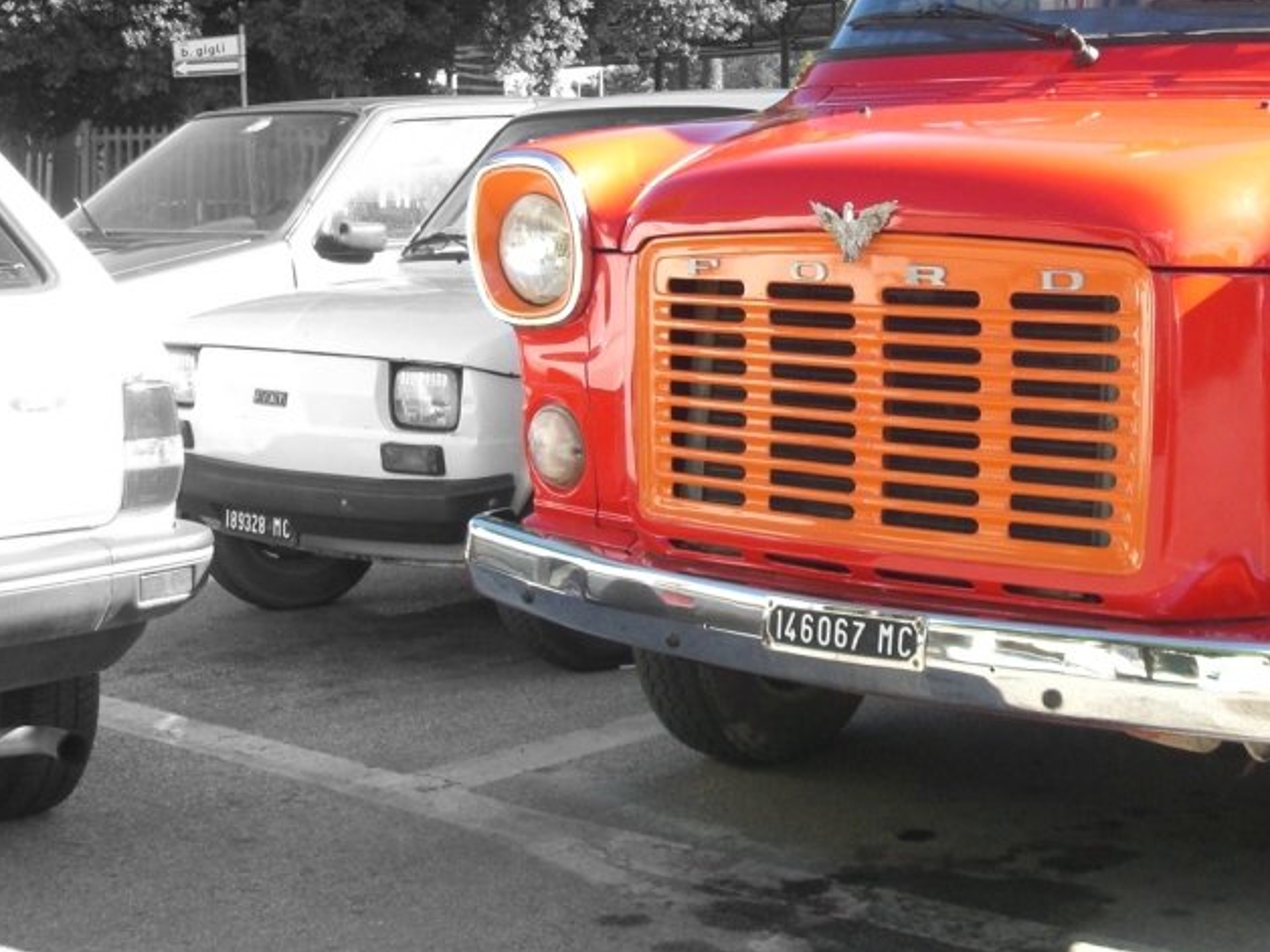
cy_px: 226
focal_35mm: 62
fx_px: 2275
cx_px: 946
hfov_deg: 30.7
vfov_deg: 23.4
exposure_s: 1/250
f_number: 4.4
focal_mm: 6.3
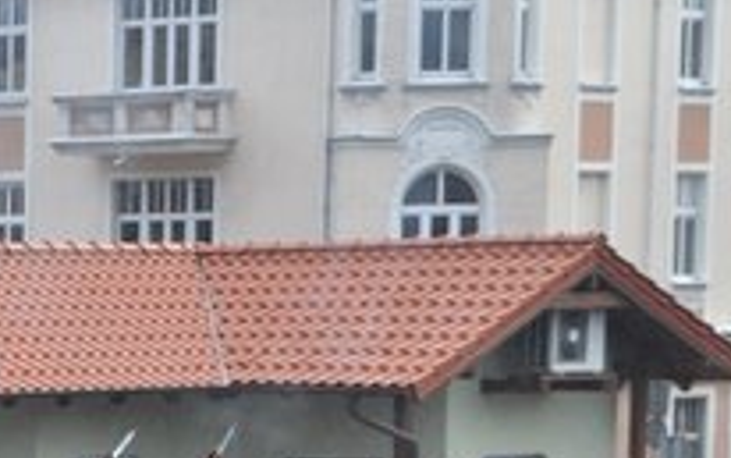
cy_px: 621
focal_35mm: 251
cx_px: -412
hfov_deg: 8.2
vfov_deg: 5.2
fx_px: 5003
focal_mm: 52
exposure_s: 1/250
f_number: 8
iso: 250
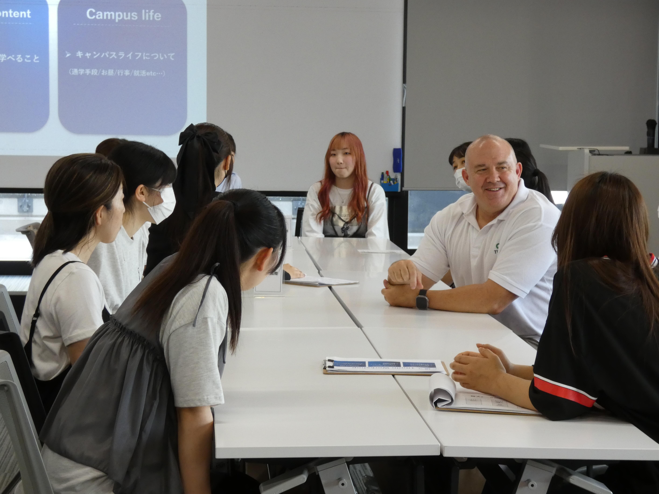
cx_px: 330
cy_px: 247
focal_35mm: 93
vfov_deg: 15.9
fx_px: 1770
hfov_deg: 21.1
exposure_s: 1/80
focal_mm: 16.6
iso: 400
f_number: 4.7
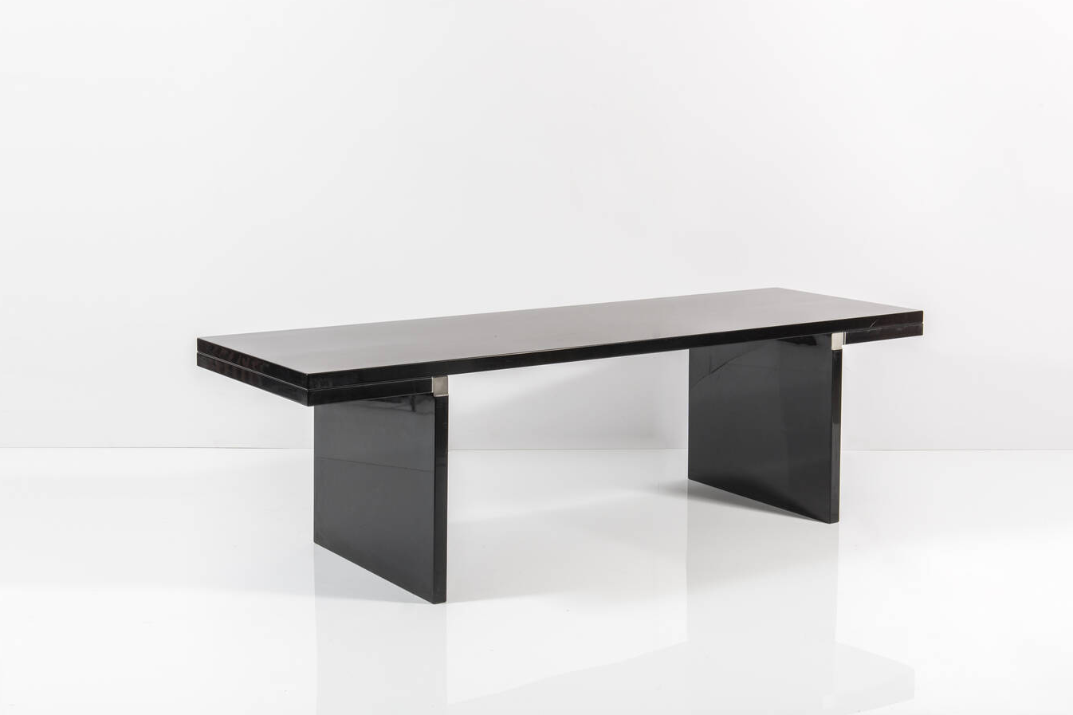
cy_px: 348
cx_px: 554
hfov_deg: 38.2
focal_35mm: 52
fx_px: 1550
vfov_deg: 26.0
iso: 100
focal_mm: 50
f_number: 14
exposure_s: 1/200
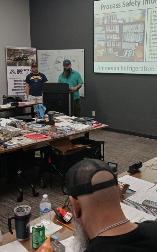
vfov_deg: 46.1
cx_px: 107
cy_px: 111
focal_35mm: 43
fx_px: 294
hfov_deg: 29.6
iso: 125
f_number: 1.8
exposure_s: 1/60
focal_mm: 3.98
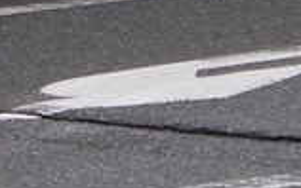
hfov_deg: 2.7
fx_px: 6477
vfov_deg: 1.7
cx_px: -278
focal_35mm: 789
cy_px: -499
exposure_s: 1/125
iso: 400
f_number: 10
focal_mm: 68
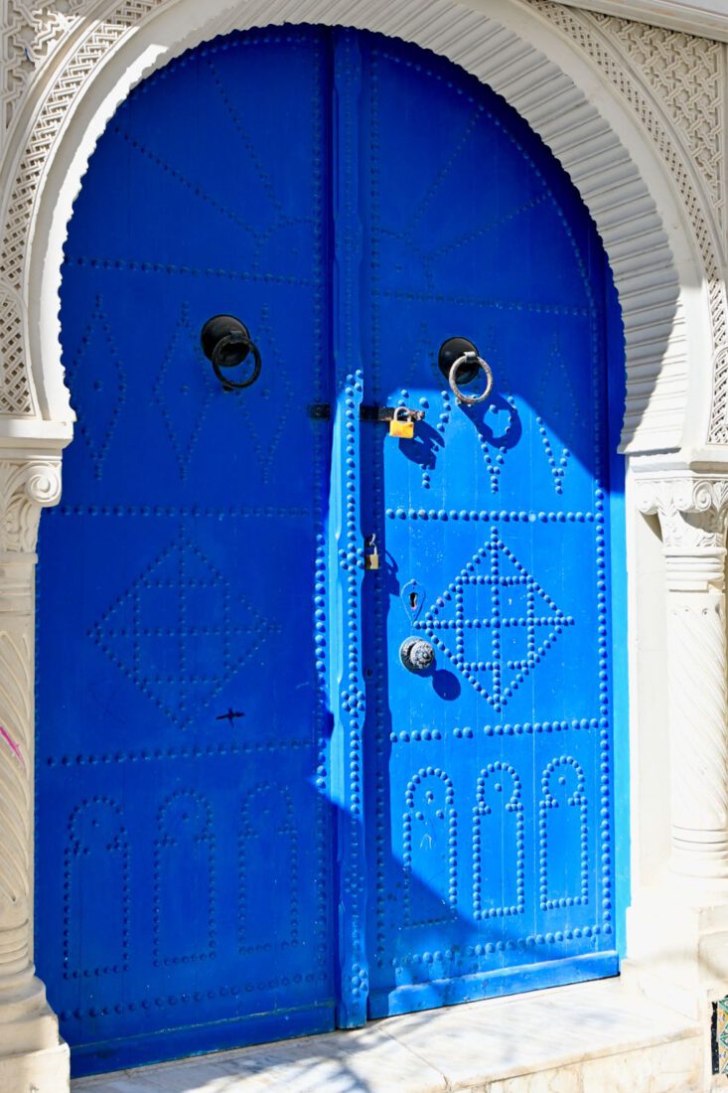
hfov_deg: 36.9
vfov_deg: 53.1
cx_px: 364
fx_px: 1092
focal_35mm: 36
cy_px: 546
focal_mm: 24
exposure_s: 1/250
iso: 200
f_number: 5
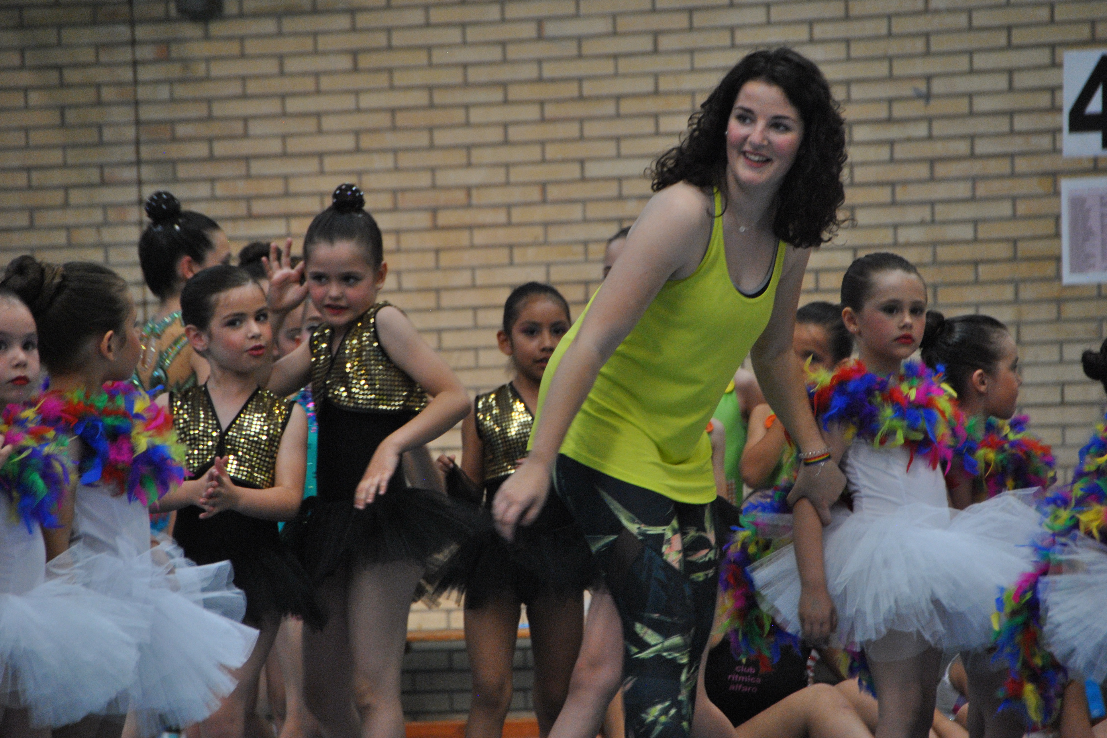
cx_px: 553
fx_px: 9255
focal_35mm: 301
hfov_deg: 6.8
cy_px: 367
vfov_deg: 4.6
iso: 800
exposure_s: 1/125
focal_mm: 200
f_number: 6.3
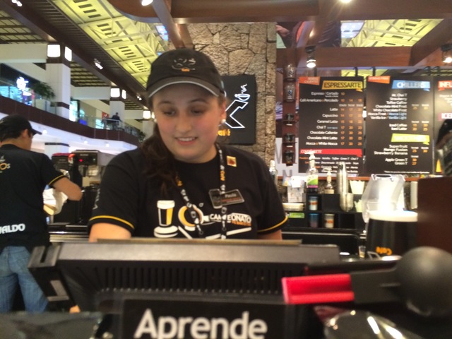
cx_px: 226
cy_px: 170
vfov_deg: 48.2
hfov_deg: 61.7
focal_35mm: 29
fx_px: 379
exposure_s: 1/24
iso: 250
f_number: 2.2
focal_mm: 4.15
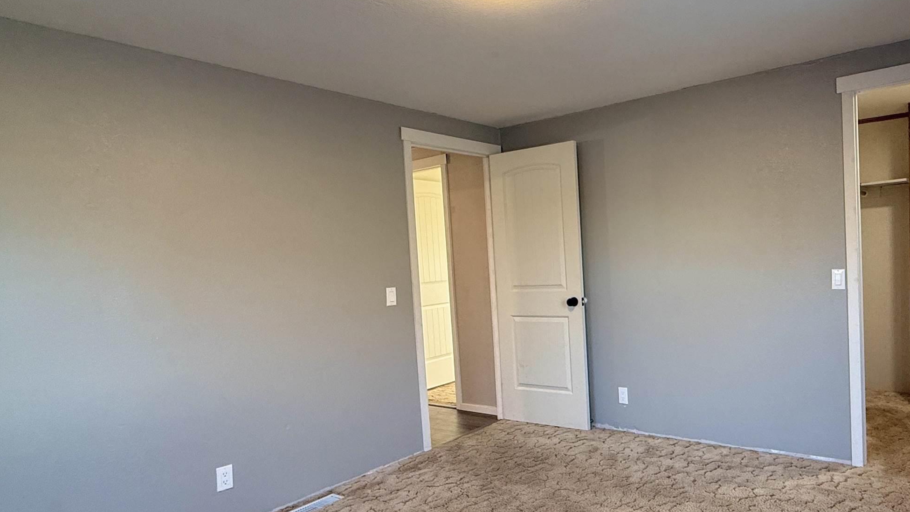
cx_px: 603
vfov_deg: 47.6
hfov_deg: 74.1
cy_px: 285
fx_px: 579
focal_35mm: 24
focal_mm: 2.22
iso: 320
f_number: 2.2
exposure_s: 1/120
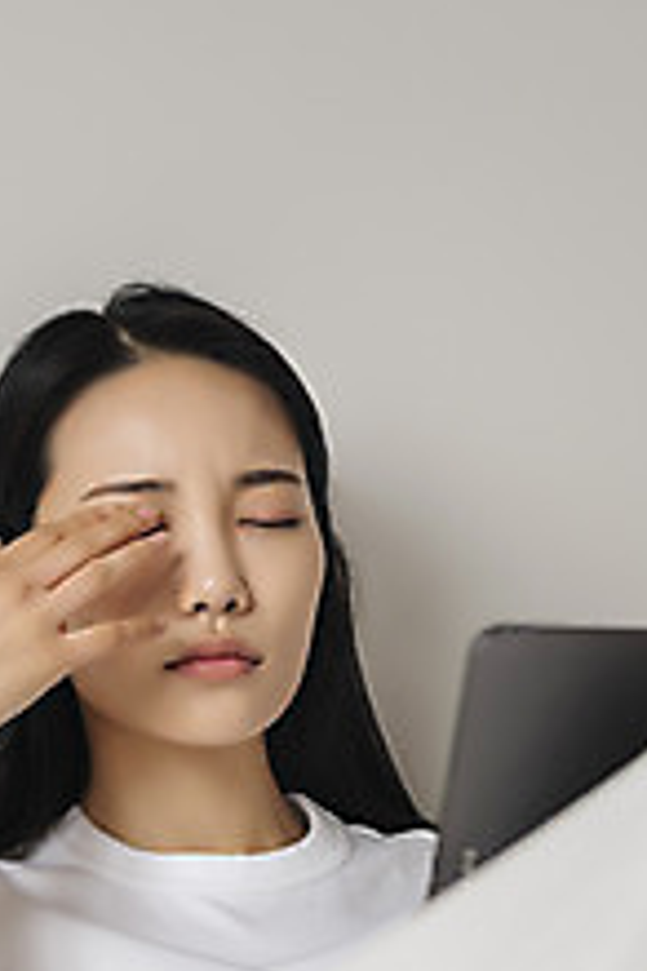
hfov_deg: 12.9
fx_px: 2857
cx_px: 153
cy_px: 754
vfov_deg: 19.1
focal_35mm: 106
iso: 400
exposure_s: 1/100
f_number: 4
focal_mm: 58
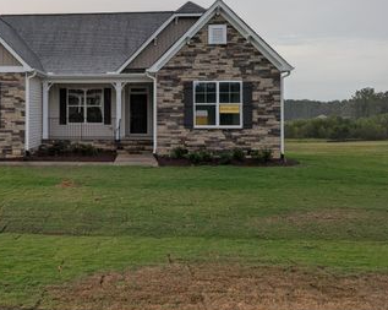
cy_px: 104
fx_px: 424
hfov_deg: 47.2
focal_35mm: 37
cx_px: 94
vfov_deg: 39.6
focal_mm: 6.9
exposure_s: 1/97.4
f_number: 1.68
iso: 20
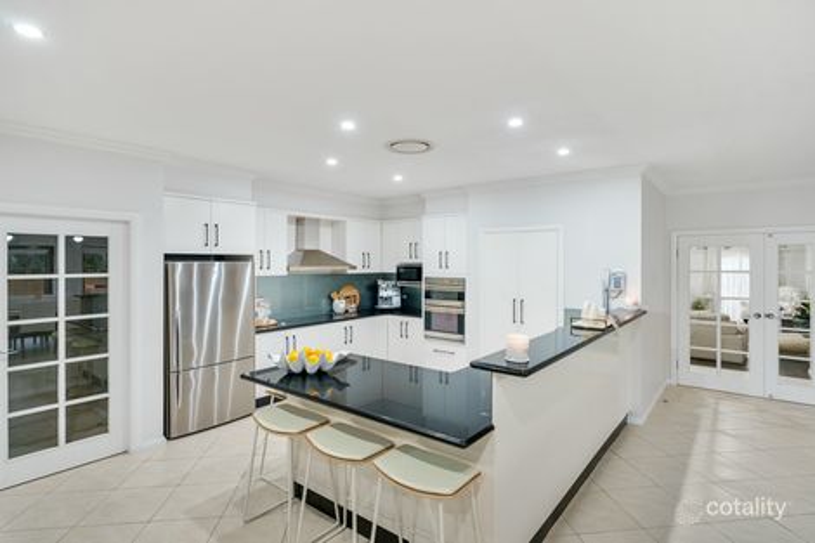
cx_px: 408
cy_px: 272
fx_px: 362
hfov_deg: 96.8
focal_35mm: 16
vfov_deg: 73.7
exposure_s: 1/40
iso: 640
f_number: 3.5
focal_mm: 16
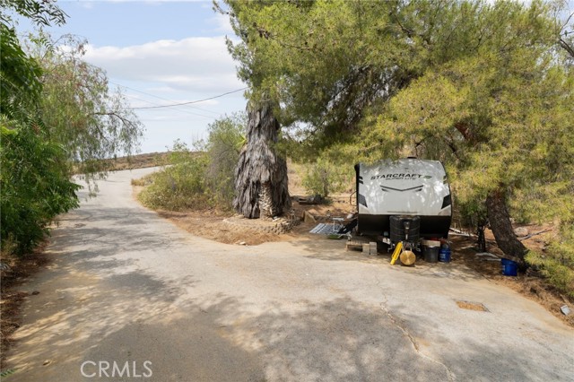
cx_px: 287
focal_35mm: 16
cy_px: 191
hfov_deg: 96.8
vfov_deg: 73.7
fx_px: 255
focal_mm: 16
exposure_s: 1/125
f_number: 7.1
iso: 400
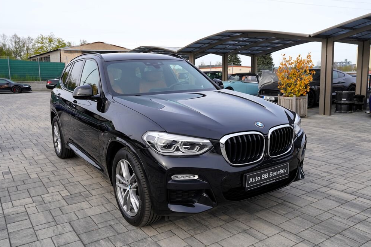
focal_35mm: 31
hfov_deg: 60.3
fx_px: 319
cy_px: 121
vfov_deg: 42.3
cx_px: 182
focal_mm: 30
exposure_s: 1/125
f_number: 6.3
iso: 100
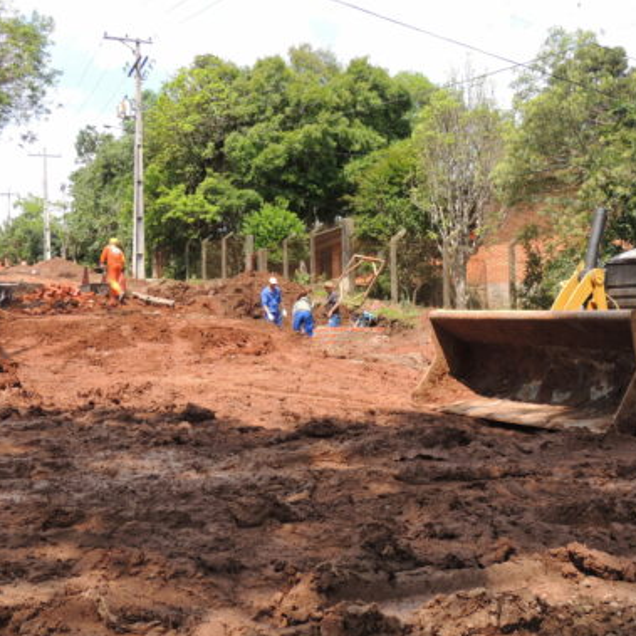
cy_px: 324
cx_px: 342
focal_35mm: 40
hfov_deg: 41.8
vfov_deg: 41.9
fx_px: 831
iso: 100
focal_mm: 5.8
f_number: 3.2
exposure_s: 1/500
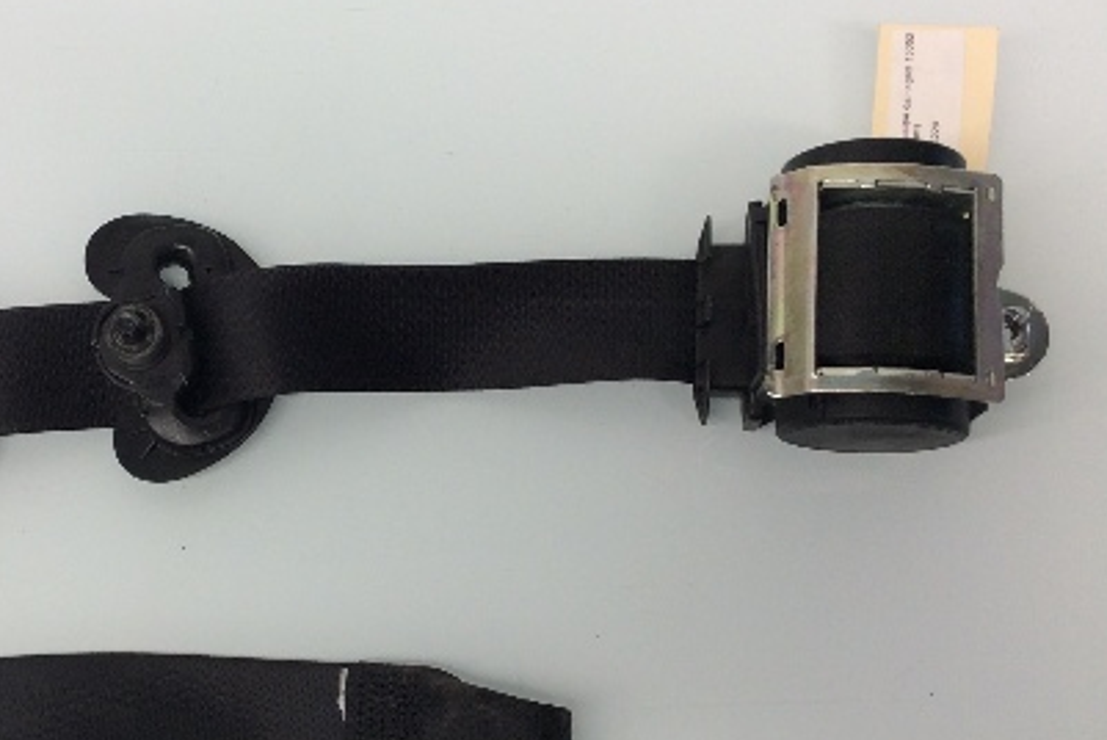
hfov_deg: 37.0
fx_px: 1631
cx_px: 342
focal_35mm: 53
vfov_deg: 25.5
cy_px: 403
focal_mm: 3.3
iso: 40
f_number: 2.4
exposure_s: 1/60
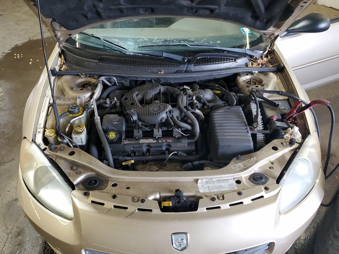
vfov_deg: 53.1
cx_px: 170
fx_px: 255
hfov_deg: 67.3
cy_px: 127
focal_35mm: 26
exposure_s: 1/60.2
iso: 124
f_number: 1.5
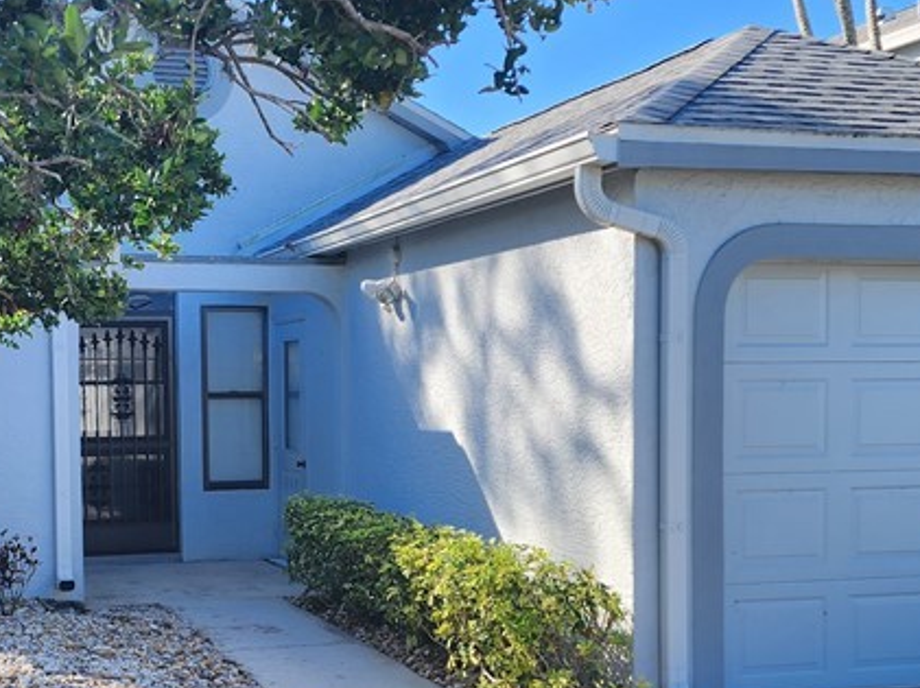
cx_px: 288
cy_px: 435
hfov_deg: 34.0
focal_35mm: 56
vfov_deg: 26.0
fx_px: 1487
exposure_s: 1/419
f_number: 1.8
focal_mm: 6.4
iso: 12
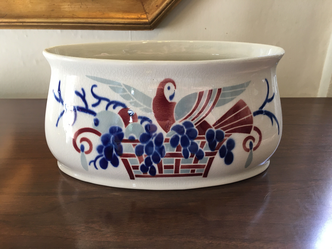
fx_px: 278
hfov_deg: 61.7
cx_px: 166
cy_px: 124
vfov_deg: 48.2
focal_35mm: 29
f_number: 2.2
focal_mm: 4.15
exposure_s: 1/33
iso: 50
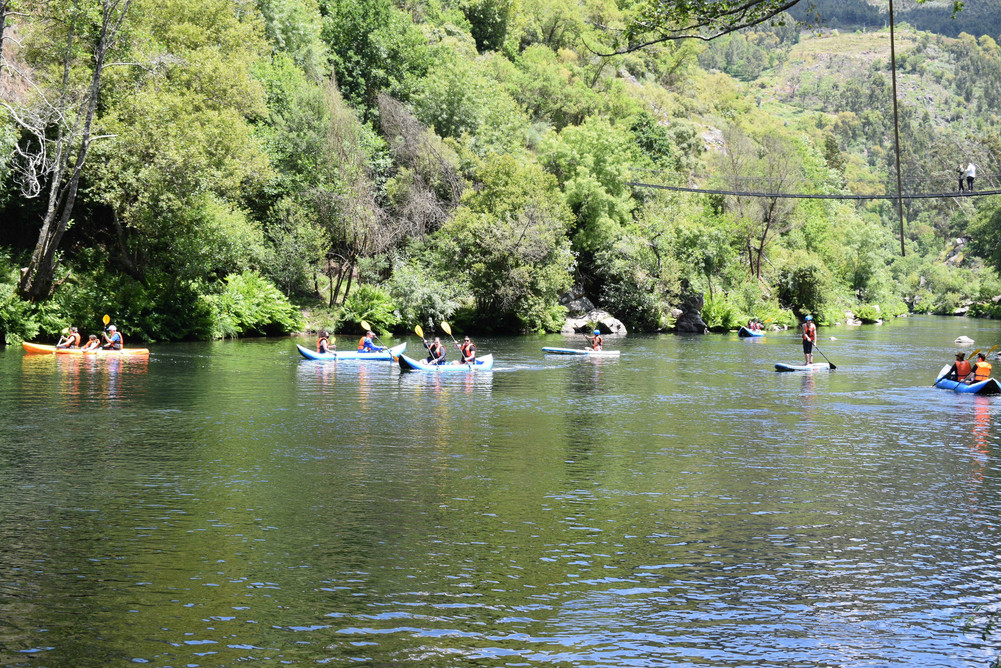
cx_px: 500
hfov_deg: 41.1
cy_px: 334
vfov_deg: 28.1
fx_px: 1335
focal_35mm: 48
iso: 280
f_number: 8
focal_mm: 32
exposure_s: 1/250
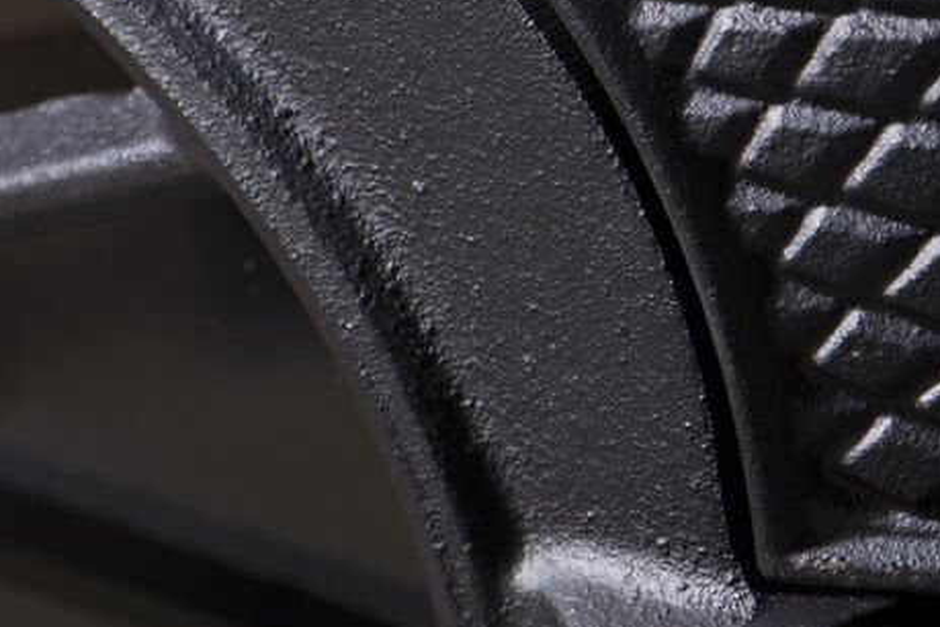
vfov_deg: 2.7
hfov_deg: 4.0
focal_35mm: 514
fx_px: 13420
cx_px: 891
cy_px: 178
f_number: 9
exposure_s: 1/160
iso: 100
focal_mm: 105
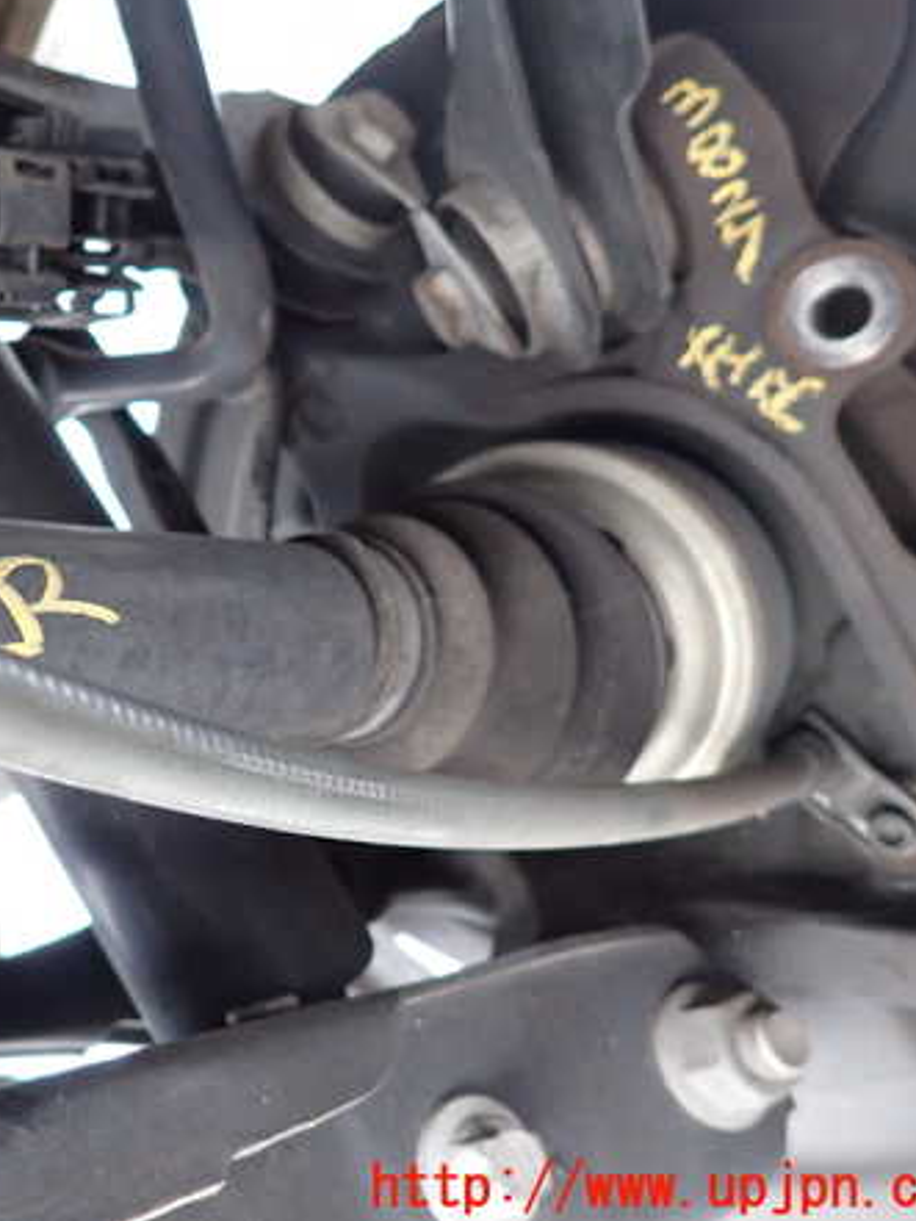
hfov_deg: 39.9
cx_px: 166
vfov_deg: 53.9
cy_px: 601
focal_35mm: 34
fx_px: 1199
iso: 640
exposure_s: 1/30
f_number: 2
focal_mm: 4.5
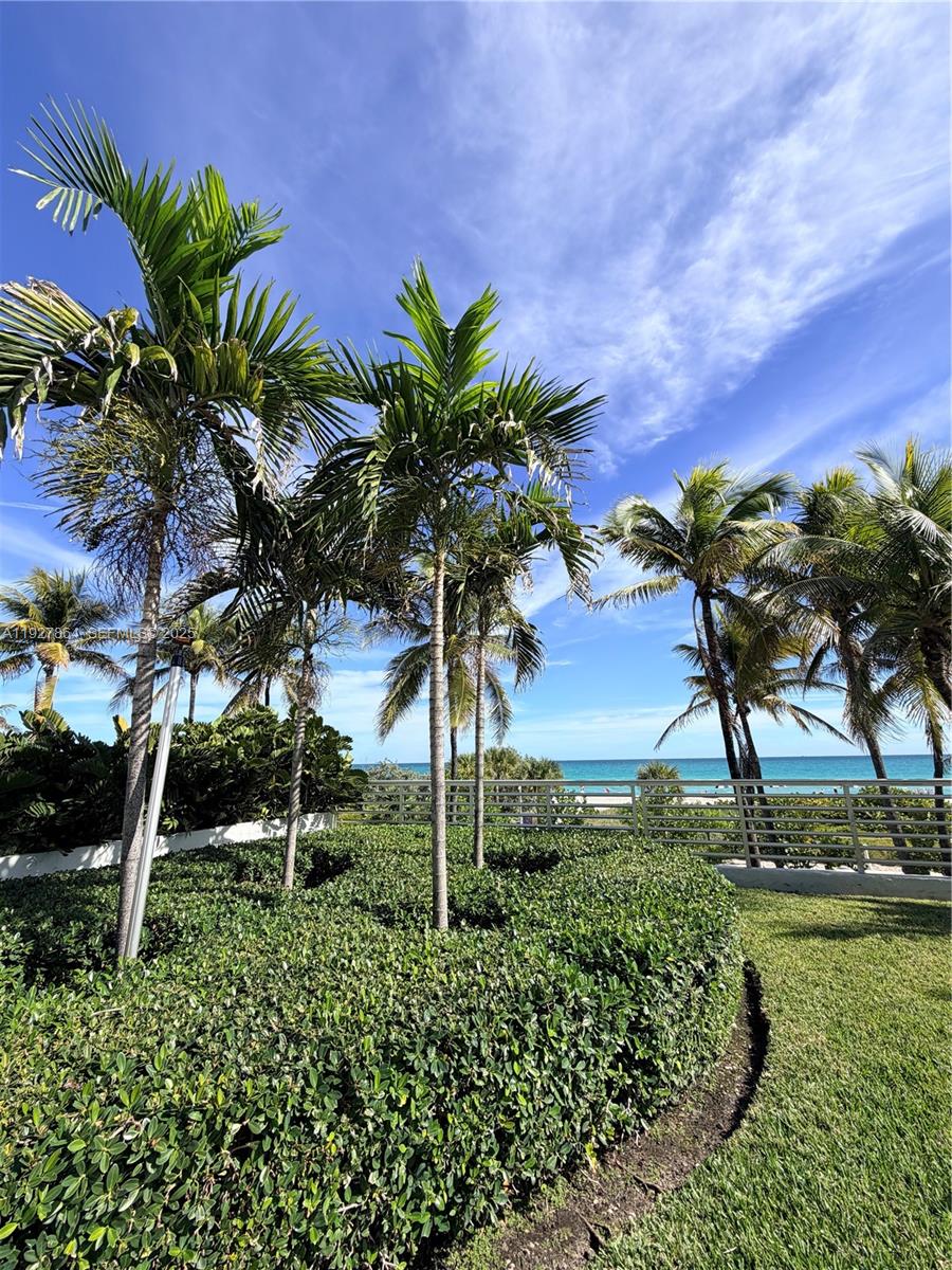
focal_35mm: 14
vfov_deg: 102.1
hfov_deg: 85.7
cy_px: 635
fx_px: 513
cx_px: 476
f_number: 2.2
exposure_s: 1/770
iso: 25
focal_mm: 2.22
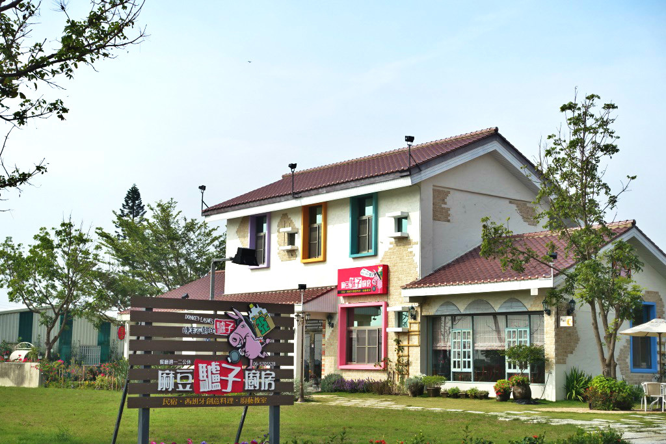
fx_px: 1036
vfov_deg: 24.2
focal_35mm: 56
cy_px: 222
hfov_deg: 35.6
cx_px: 333
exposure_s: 1/200
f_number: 3.5
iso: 125
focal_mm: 20.63
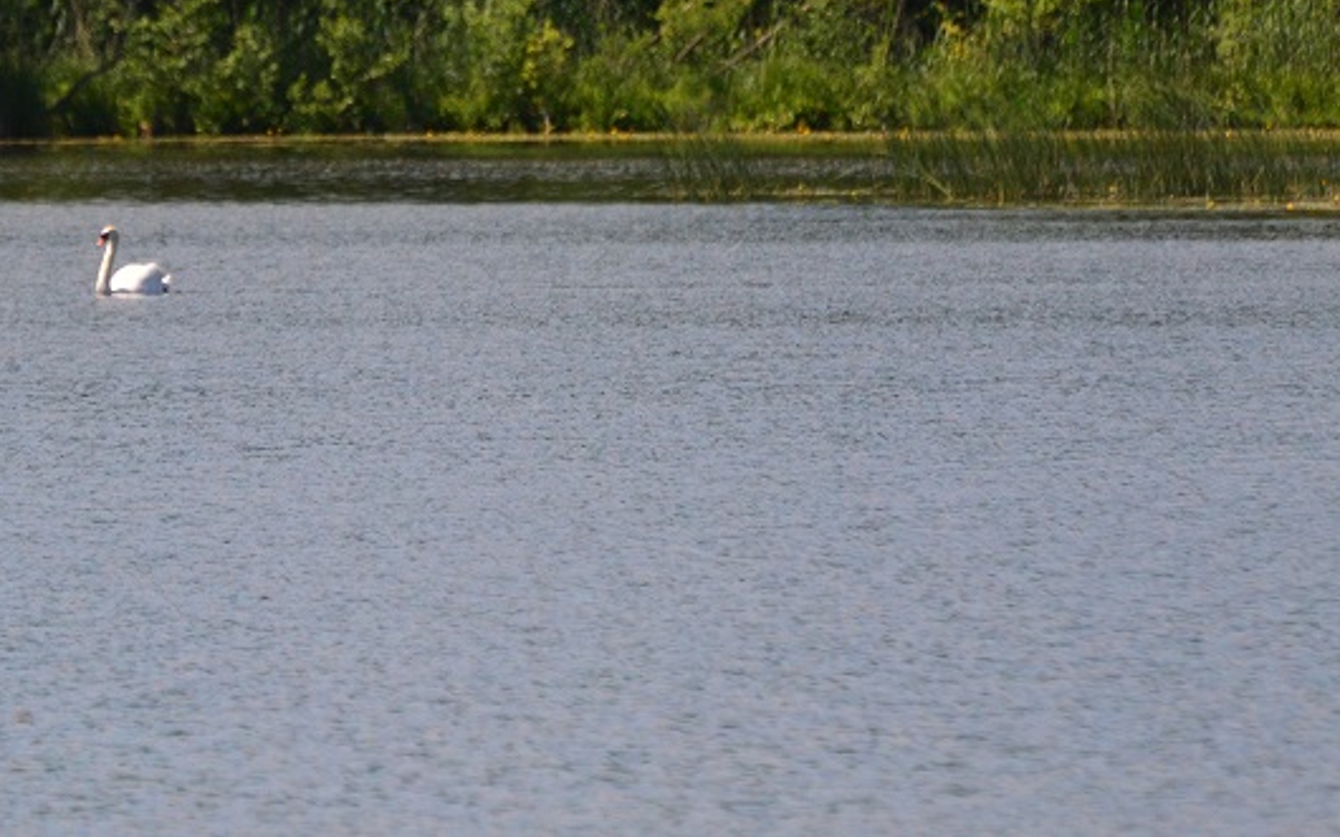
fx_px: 31510
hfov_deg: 2.4
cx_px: 367
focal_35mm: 863
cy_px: 5
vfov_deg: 1.5
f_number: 5.6
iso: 1100
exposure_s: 1/8000
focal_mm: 300
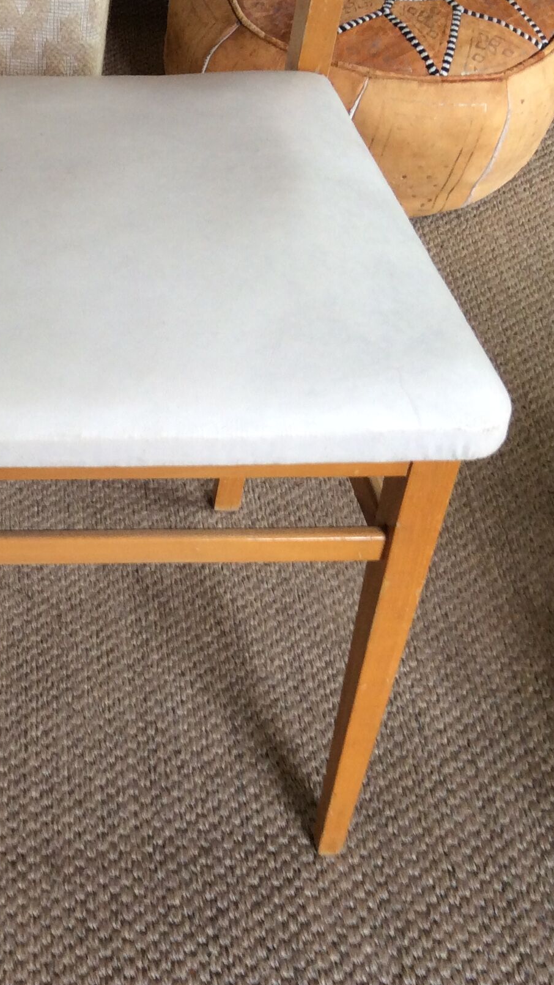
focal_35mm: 56
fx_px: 1463
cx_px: -39
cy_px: 548
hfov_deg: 20.5
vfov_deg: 37.2
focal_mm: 3.3
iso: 50
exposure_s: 1/25
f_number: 2.4
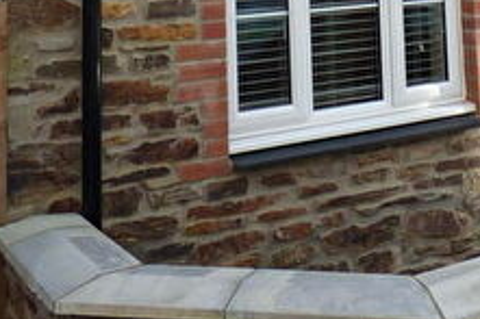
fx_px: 879
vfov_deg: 18.3
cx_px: 354
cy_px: -157
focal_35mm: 66
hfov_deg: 30.1
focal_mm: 3.58
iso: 100
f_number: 2.8
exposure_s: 1/400
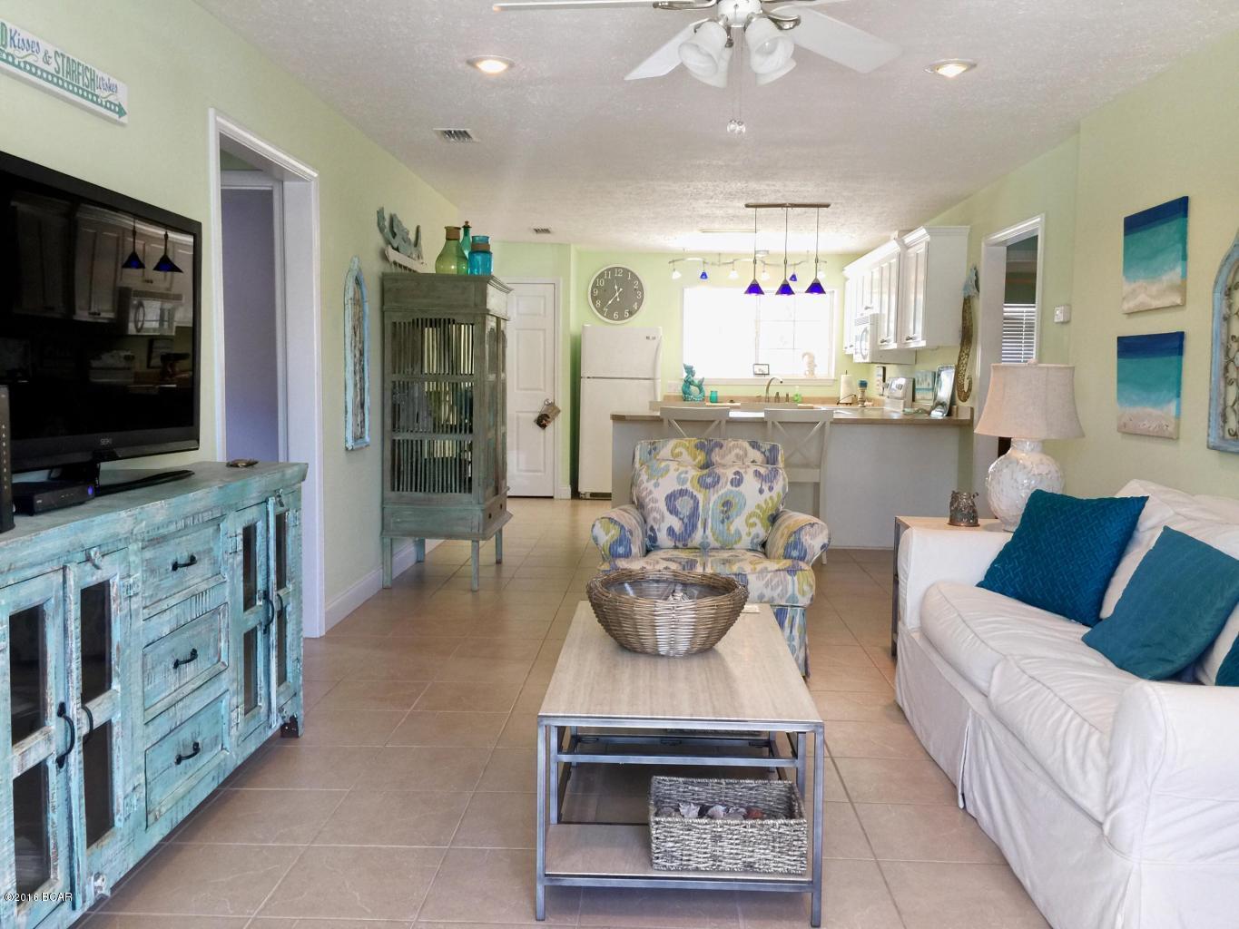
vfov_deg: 48.2
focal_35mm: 29
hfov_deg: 61.7
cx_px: 620
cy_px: 464
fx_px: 1038
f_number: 2.2
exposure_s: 1/30
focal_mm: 4.15
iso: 32
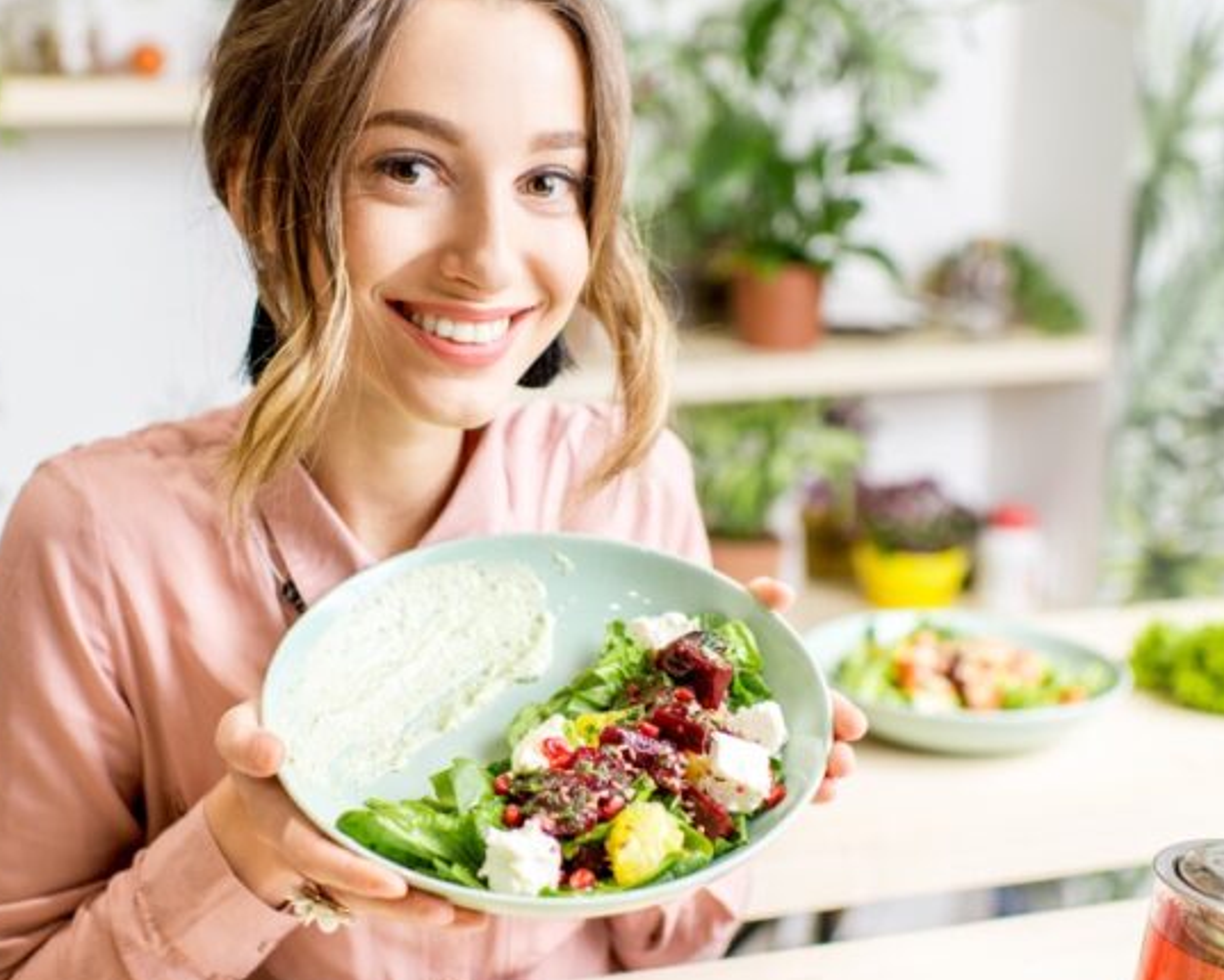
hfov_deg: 39.3
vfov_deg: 32.1
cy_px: 505
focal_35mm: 47
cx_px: 476
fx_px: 1703
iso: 200
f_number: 2.5
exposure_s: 1/160
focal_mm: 35
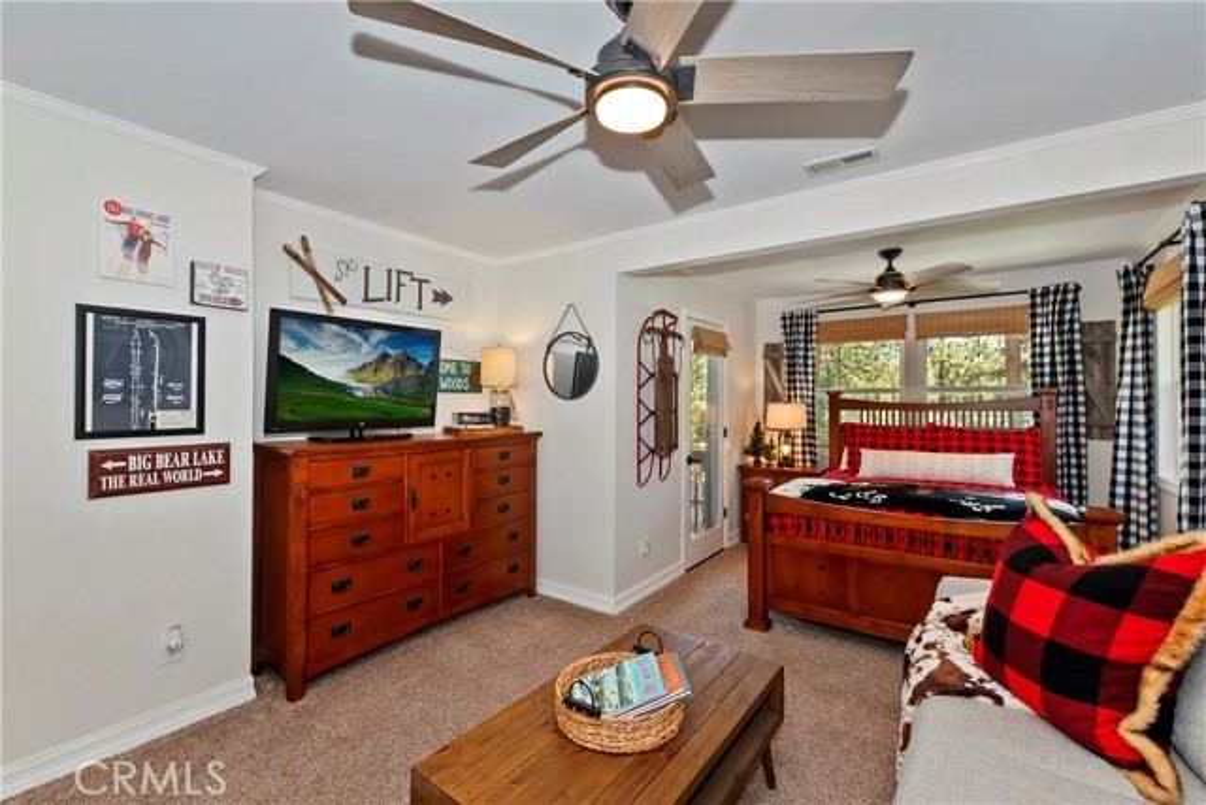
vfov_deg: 77.4
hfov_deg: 100.4
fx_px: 503
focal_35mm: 15
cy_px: 402
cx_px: 603
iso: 400
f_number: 8
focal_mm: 10
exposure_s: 1/30
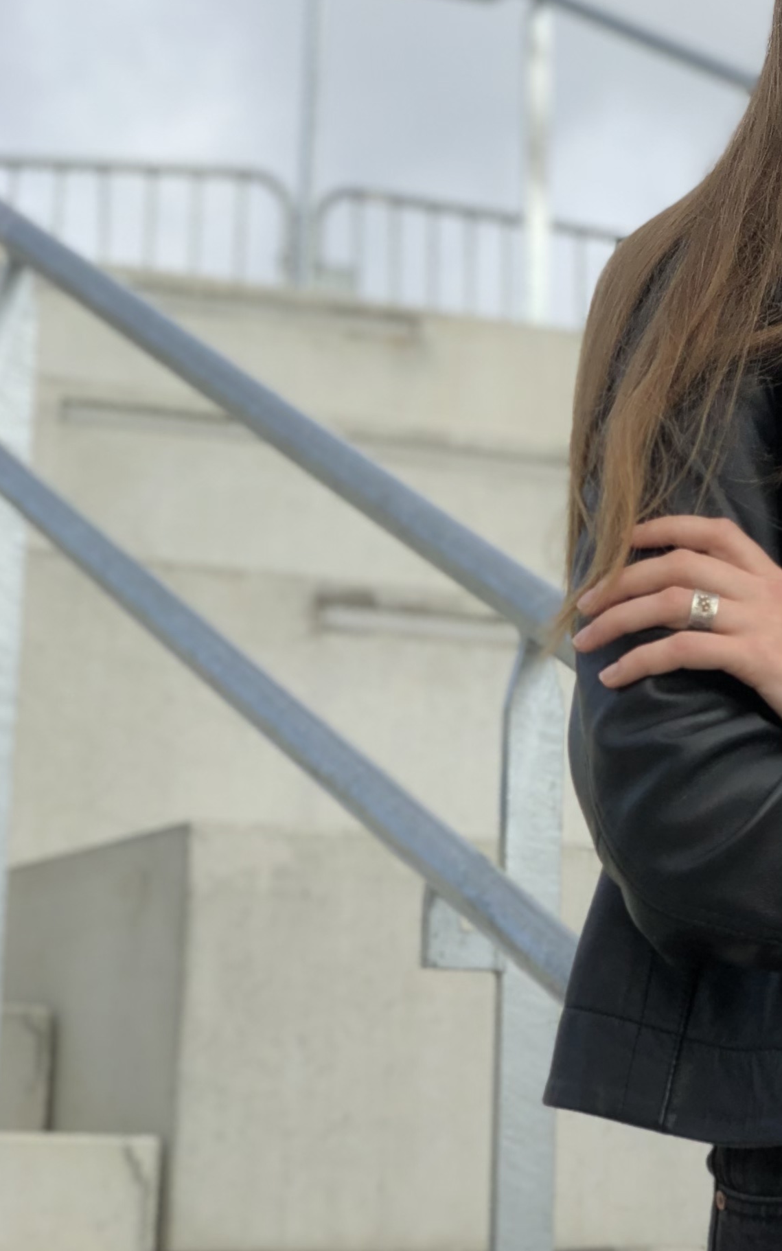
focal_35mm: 122
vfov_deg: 16.9
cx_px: 971
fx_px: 4159
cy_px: 202
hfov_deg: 10.5
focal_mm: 6
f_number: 2.4
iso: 16
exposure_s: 1/505
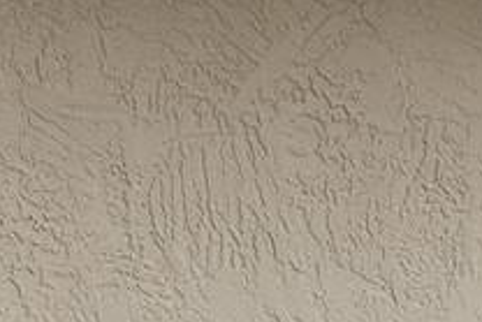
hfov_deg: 11.0
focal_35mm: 184
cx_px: 589
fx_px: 2465
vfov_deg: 7.0
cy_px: 790
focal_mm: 5.4
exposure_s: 1/371
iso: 20
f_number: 1.8
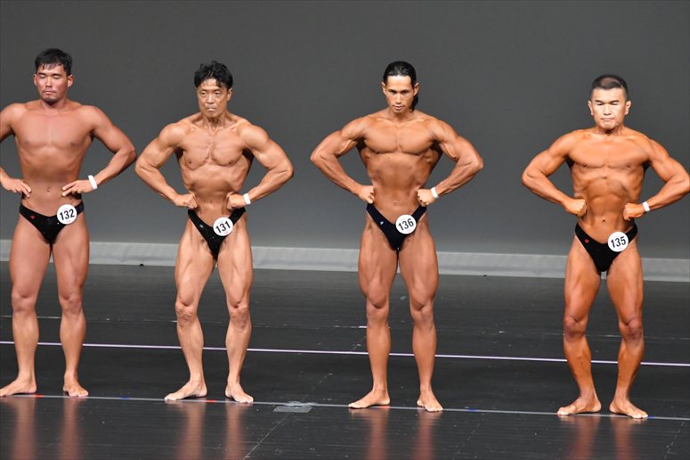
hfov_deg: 6.9
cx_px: 345
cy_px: 230
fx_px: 5747
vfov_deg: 4.6
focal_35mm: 300
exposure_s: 1/400
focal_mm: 200
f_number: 5.6
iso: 5000
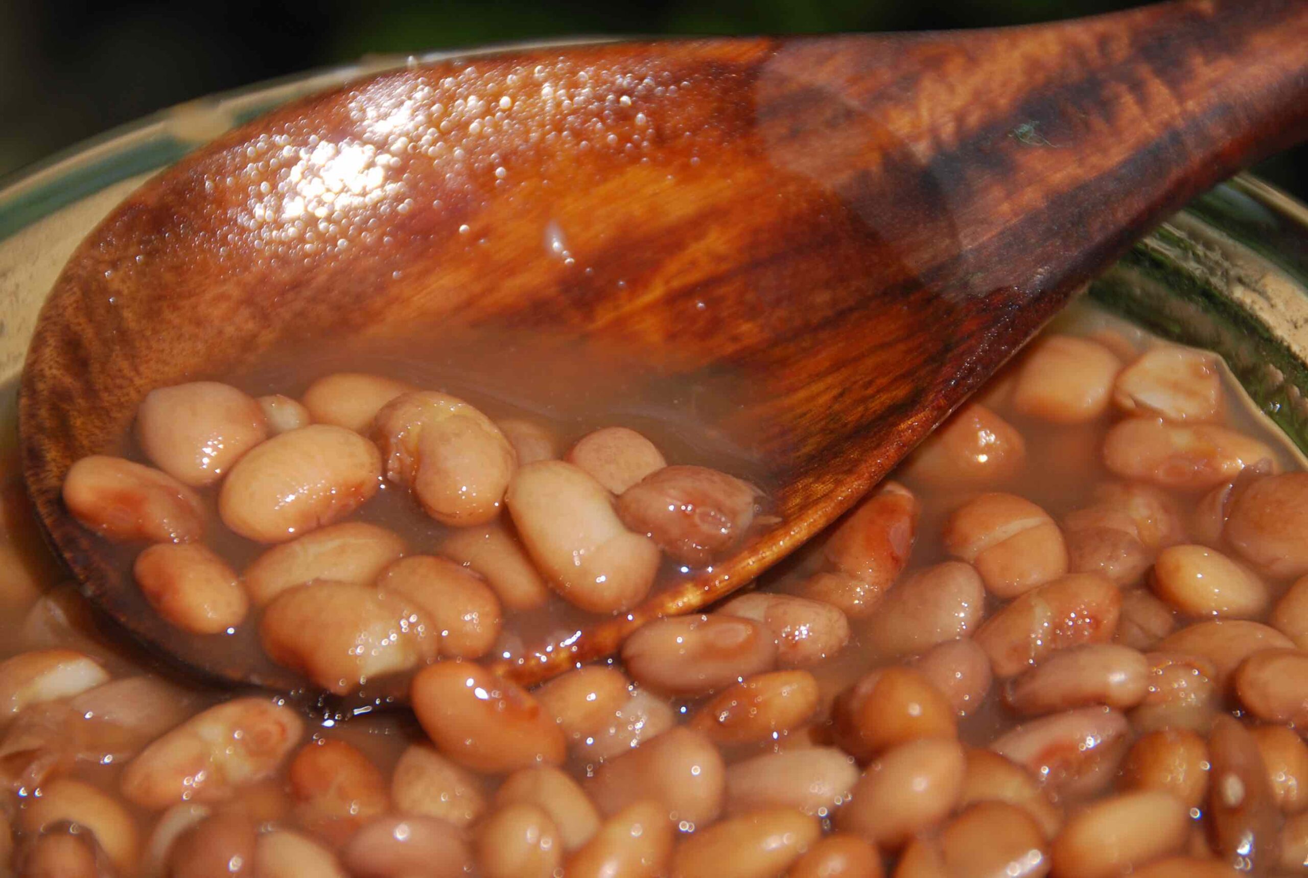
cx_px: 654
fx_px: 10921
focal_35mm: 300
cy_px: 439
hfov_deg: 6.9
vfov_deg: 4.6
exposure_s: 1/1000
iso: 200
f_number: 5.6
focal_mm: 200
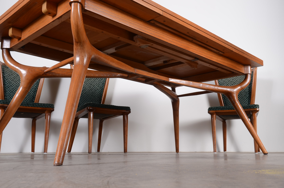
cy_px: 94
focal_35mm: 36
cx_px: 142
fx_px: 283
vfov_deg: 36.7
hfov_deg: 53.2
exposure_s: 1/100
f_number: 10
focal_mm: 24
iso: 160
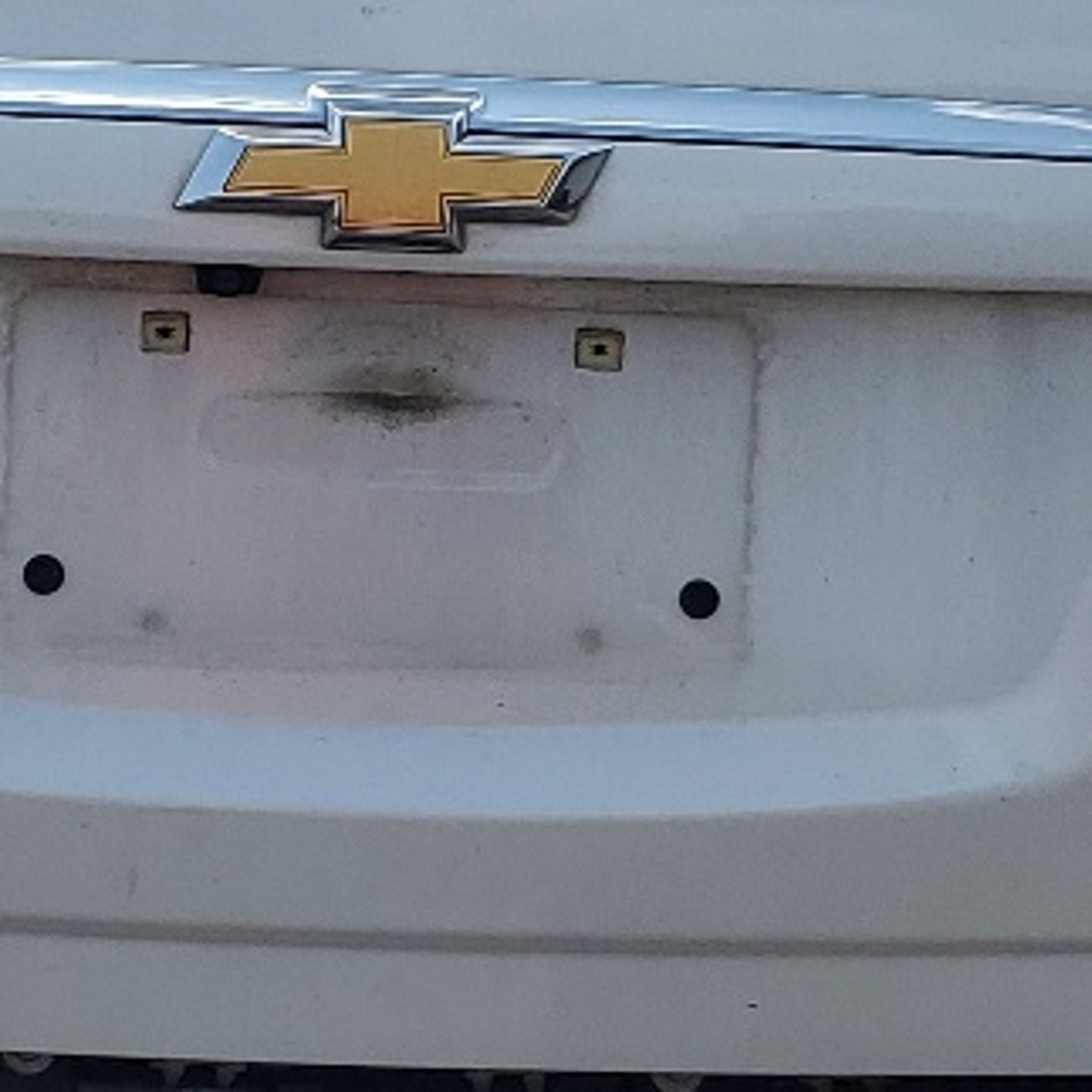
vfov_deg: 15.3
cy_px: 477
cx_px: 379
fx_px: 4069
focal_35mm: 114
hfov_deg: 15.3
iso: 50
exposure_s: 1/5000
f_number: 1.5
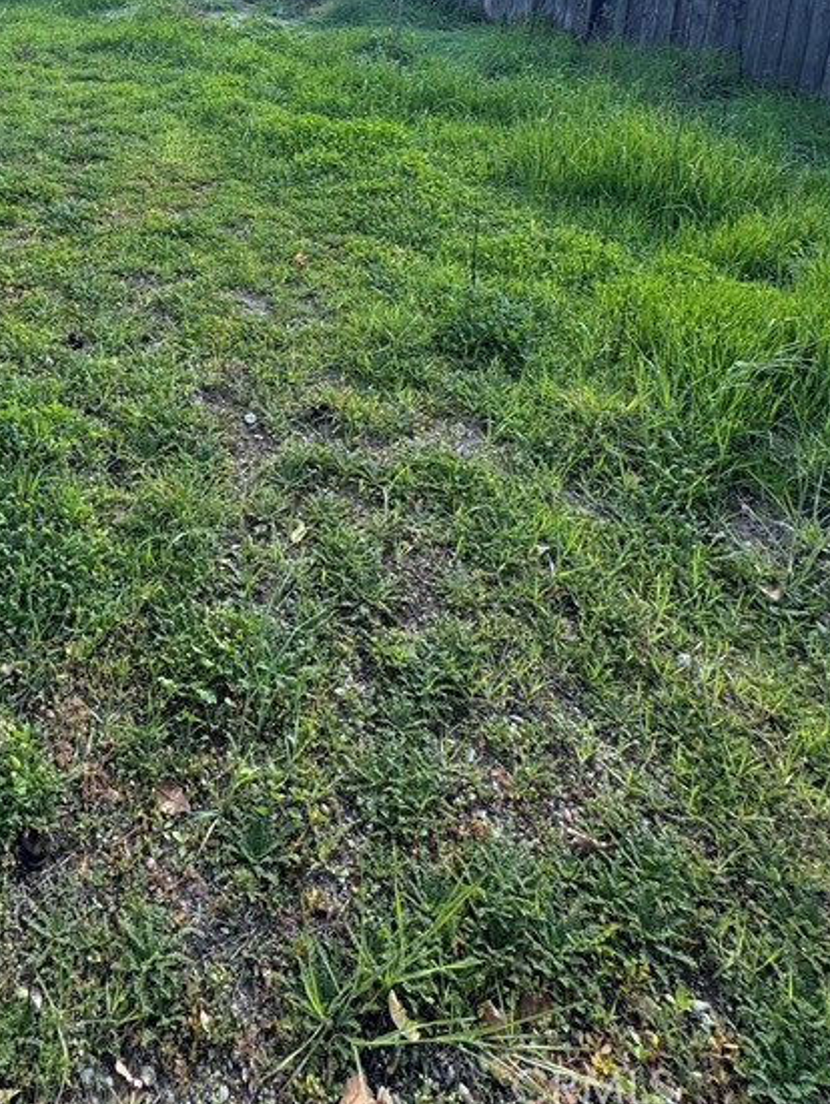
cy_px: 90
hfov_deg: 51.7
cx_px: 249
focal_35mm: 26
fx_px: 830
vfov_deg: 56.9
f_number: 2.2
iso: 40
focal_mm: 2.22
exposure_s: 1/412
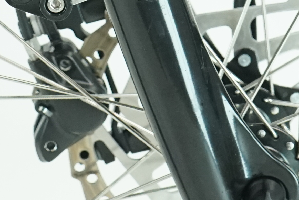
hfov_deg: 9.3
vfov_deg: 6.0
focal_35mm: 221
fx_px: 1835
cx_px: 63
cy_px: -242
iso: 2500
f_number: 5.6
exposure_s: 1/200
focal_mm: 43
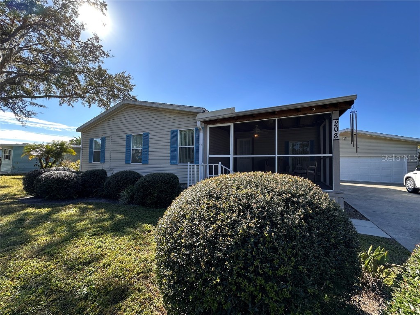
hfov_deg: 102.1
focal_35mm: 14
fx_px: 170
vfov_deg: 85.7
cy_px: 158
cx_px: 210
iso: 40
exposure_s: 1/515
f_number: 2.2
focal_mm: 2.22
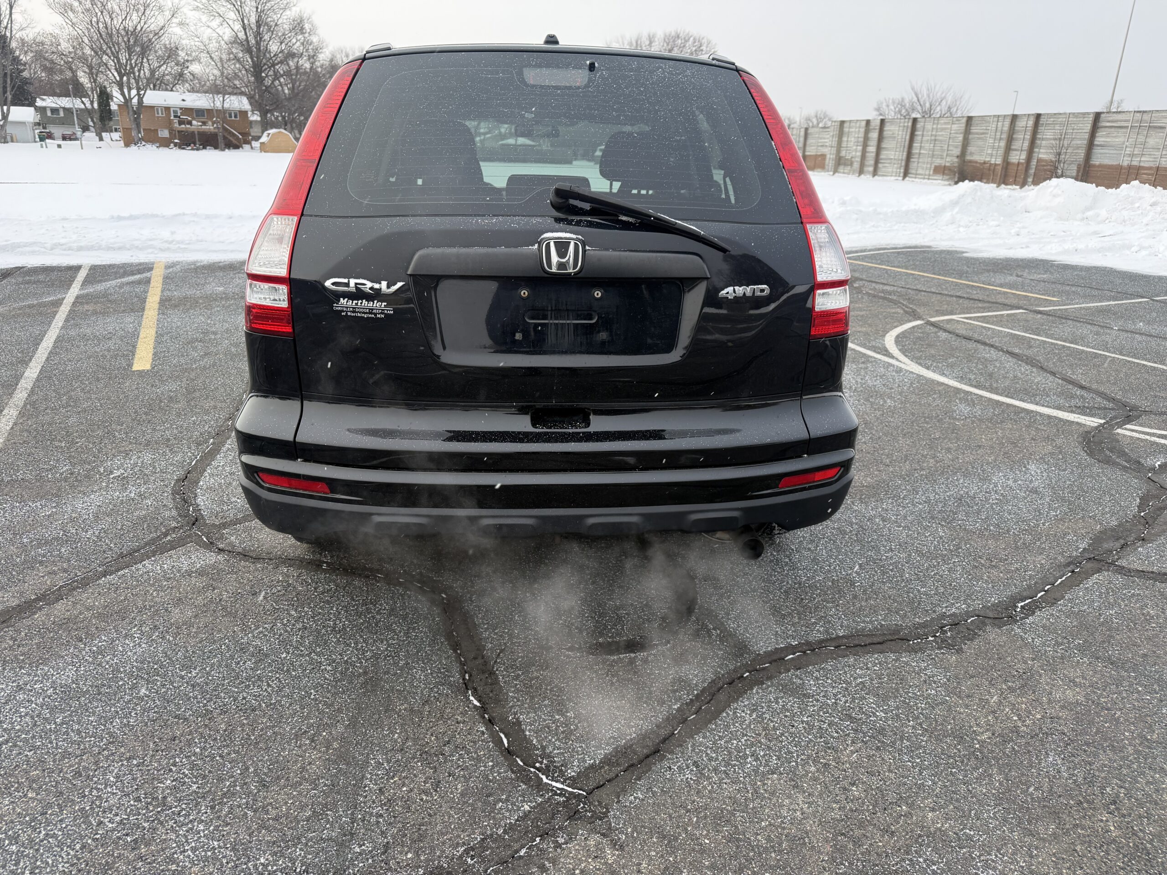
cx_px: 584
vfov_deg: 56.8
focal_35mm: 24
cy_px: 438
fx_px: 809
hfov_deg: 71.6
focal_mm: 6.76
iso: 100
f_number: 1.78
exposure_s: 1/276
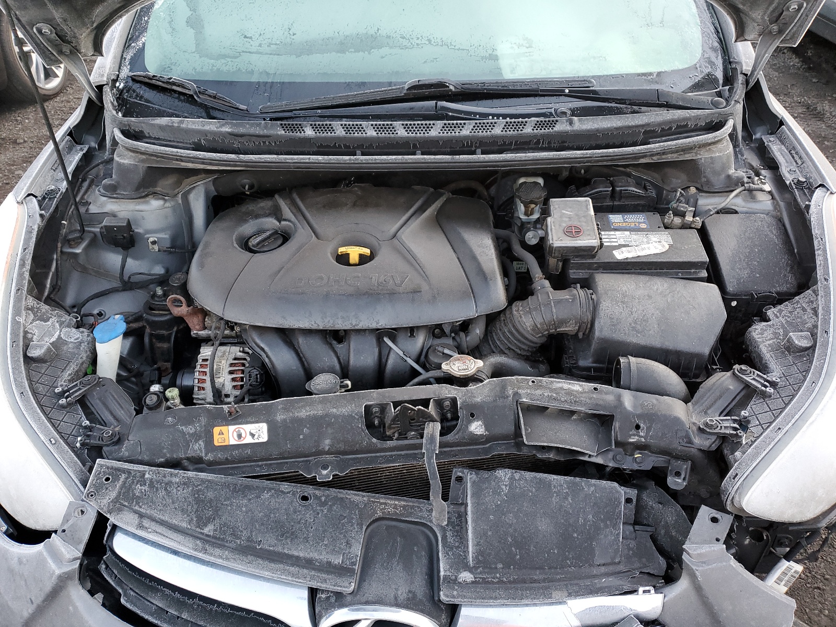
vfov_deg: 53.1
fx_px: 628
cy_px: 314
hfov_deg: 67.3
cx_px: 418
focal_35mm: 26
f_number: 1.5
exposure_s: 1/60.2
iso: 92
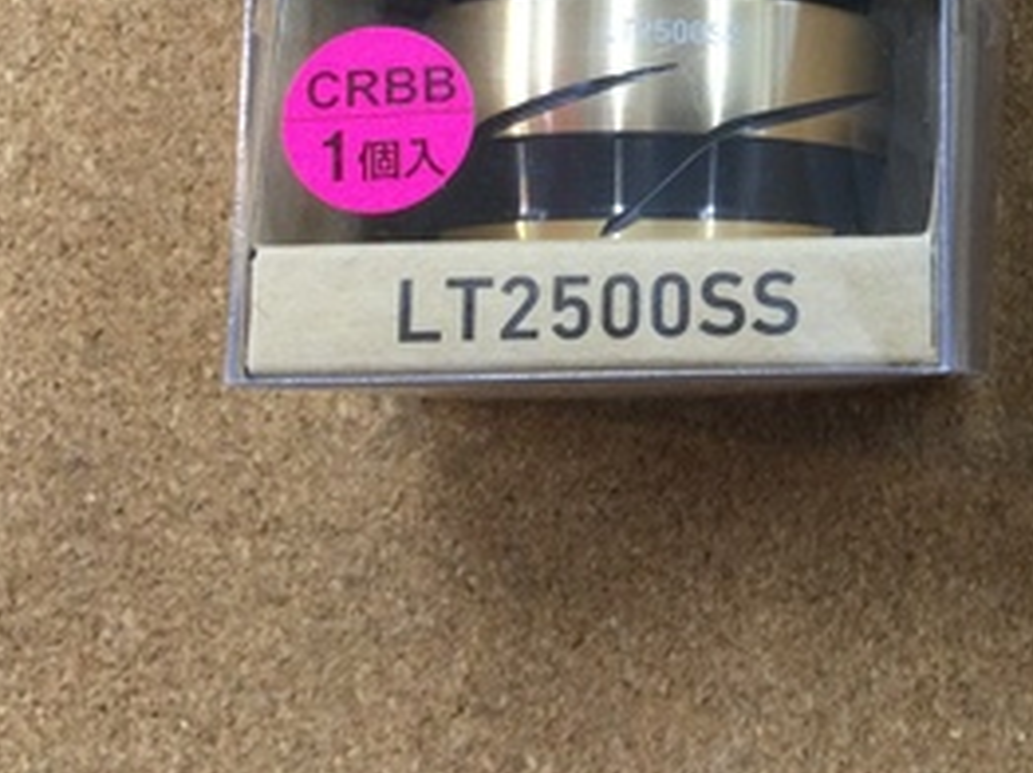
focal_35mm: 71
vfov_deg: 20.2
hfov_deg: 25.8
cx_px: 1072
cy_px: 63
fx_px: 2117
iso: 80
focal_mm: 3.3
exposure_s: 1/30
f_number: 2.4
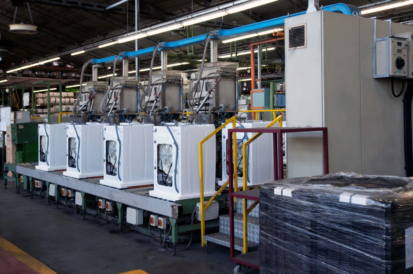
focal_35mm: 39
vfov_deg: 34.1
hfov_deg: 49.6
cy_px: 137
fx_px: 447
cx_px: 206
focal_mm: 26
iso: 800
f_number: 5
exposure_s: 1/80
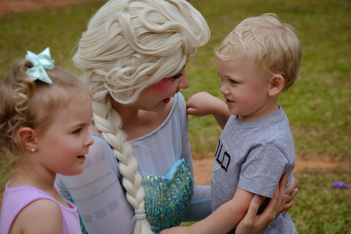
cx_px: 176
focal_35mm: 117
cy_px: 117
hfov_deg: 17.5
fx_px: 1140
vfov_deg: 11.7
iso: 100
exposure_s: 1/320
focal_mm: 78
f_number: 4.5
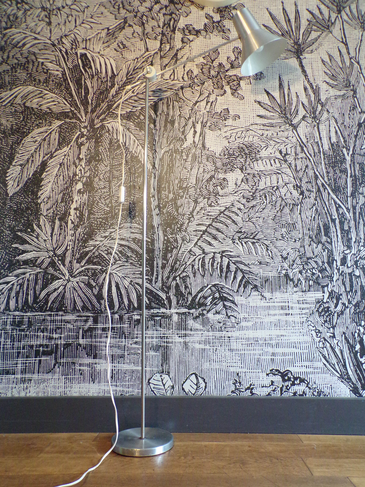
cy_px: 244
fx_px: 394
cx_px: 182
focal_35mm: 28
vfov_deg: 63.4
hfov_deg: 49.7
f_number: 3.1
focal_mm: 5
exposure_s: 1/60
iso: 580
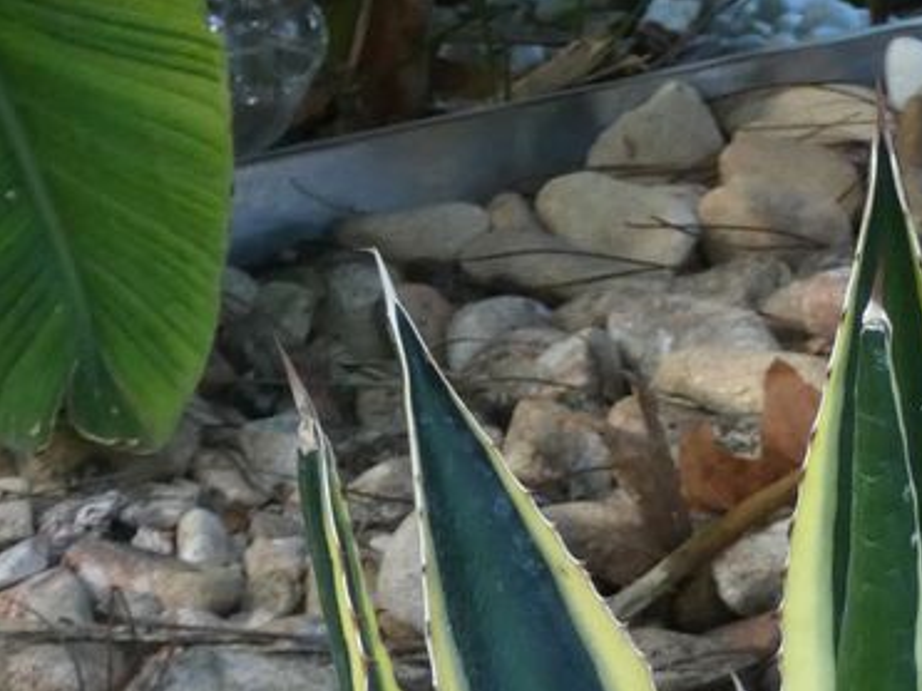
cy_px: 1061
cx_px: 1138
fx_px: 5831
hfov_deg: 8.9
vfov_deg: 6.7
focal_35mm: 219
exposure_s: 1/80
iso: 200
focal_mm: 10.4
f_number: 4.1
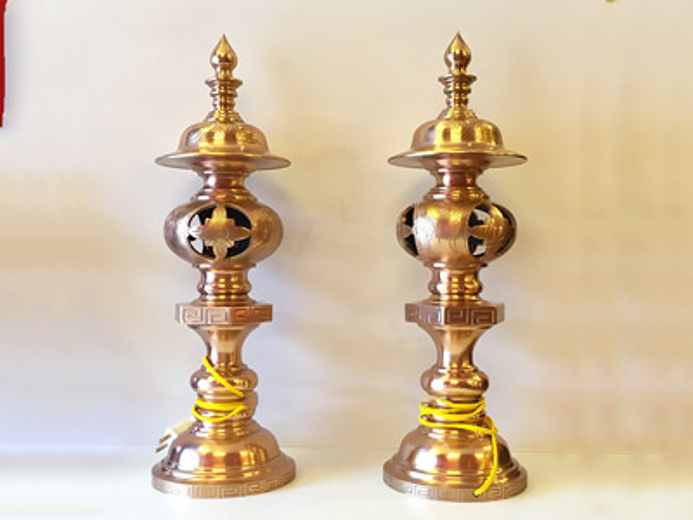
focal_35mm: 39
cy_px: 260
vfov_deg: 36.8
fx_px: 781
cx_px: 346
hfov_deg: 47.9
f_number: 2.2
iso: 64
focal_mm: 4.15
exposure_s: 1/33
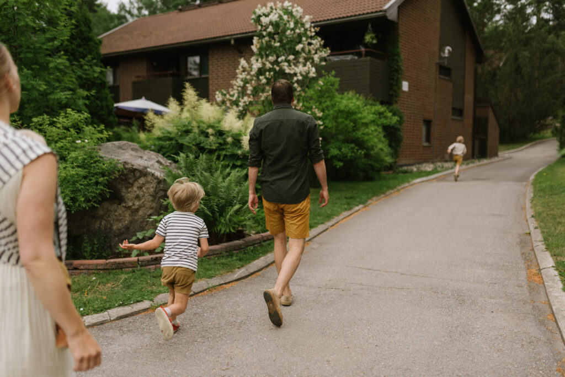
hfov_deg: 54.4
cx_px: 282
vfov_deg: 37.9
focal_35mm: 35
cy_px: 188
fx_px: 550
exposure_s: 1/4000
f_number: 1.8
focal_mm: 35
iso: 160
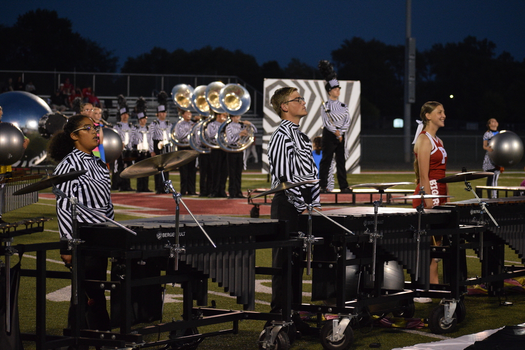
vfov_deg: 10.6
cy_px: 175
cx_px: 262
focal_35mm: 129
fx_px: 1881
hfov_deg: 15.9
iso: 3200
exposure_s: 1/500
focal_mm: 86
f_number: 4.8
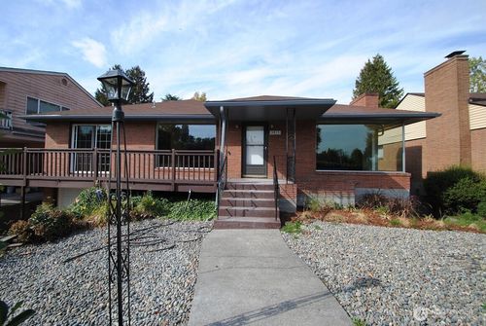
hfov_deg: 100.3
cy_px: 163
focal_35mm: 15
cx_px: 243
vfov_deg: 77.5
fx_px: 203
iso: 100
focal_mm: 10
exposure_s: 1/200
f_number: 7.1
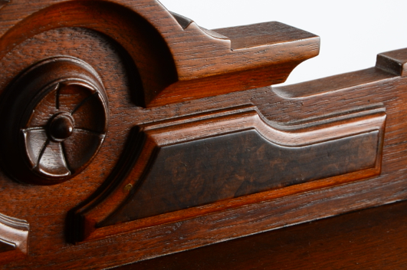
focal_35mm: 175
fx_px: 1975
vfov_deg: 7.8
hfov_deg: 11.7
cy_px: 106
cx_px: 51
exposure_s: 1/200
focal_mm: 62
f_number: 11
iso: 200
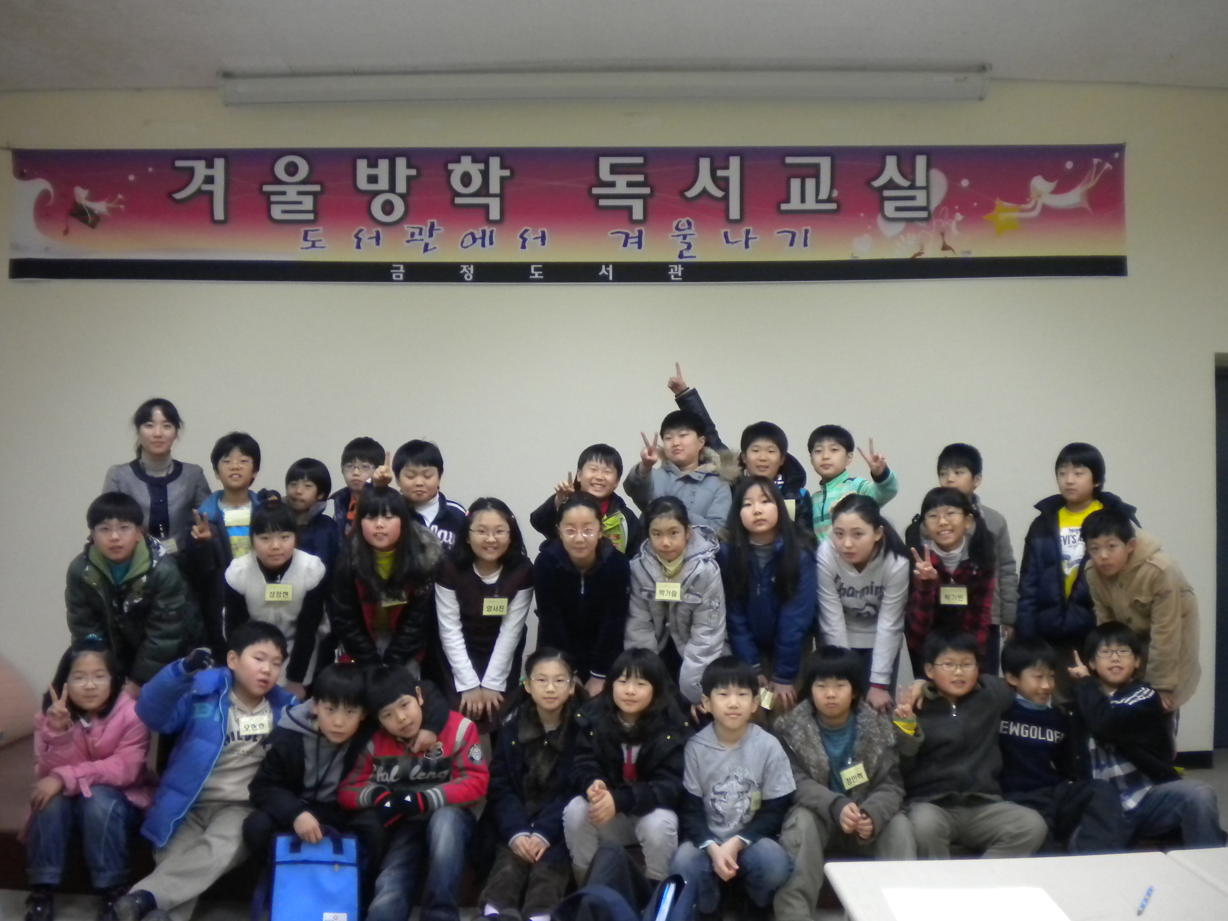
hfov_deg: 51.4
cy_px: 452
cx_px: 619
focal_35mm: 36
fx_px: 1277
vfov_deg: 39.7
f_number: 3.1
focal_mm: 6.3
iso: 403
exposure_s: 1/66.1
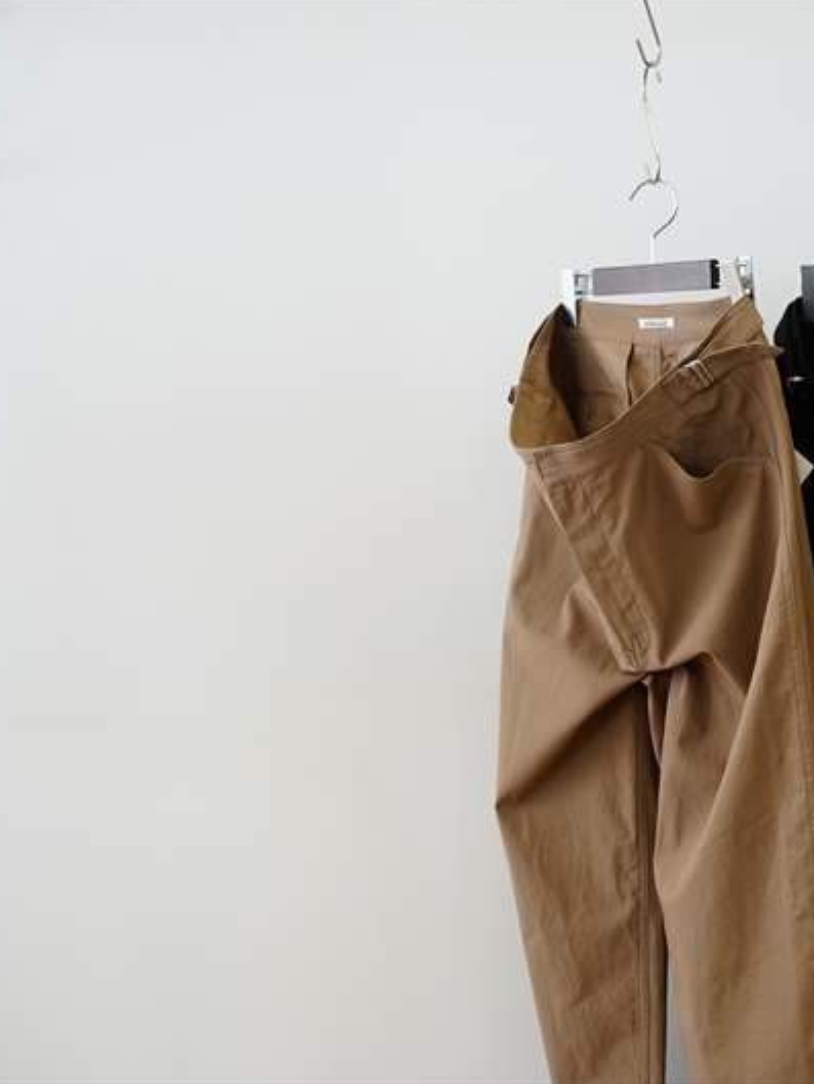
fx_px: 2507
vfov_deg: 24.4
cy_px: 540
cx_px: 664
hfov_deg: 18.3
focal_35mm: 80
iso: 250
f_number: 4
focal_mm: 55
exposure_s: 1/60
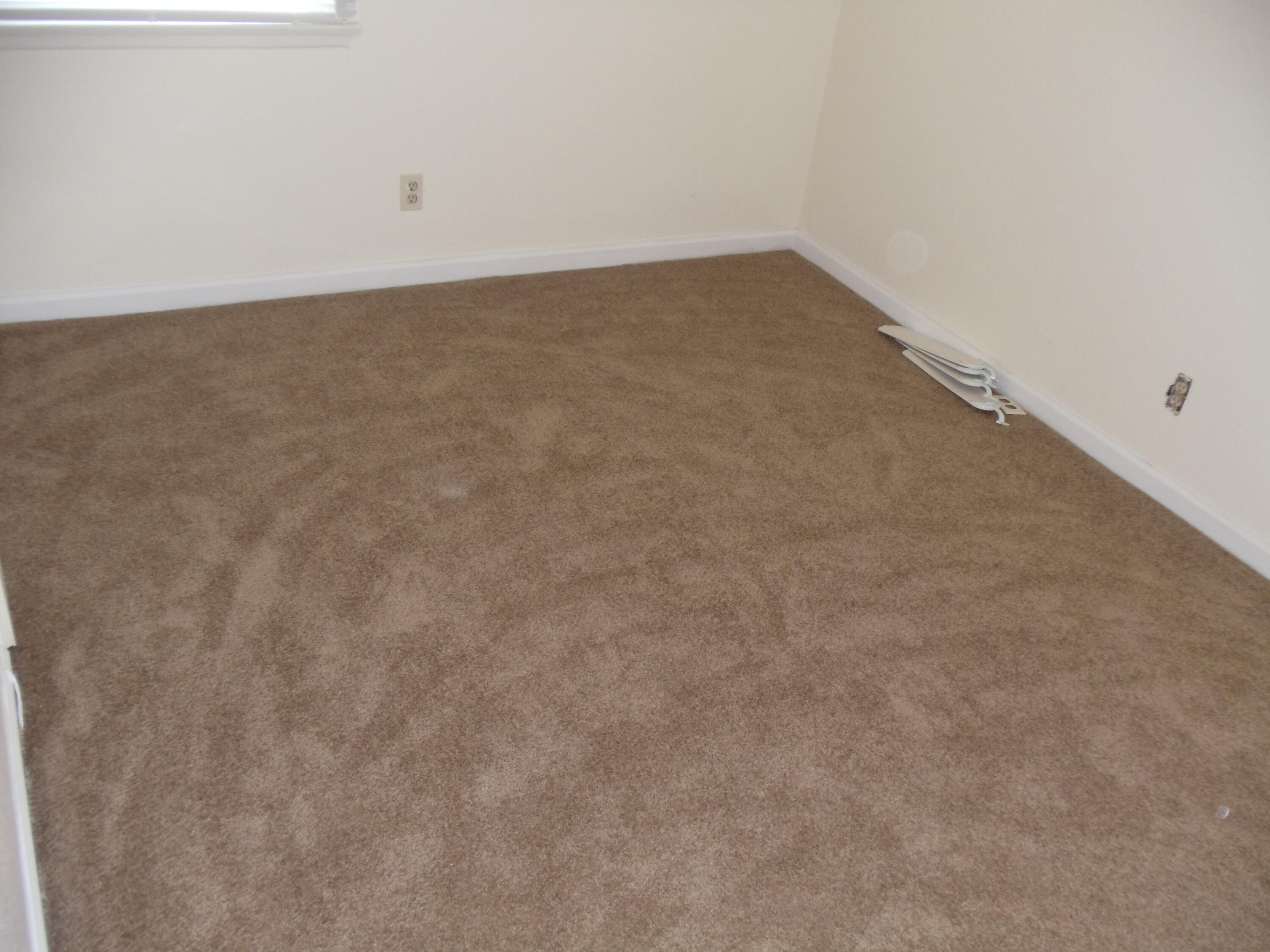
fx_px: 1614
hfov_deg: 42.9
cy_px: 476
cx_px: 635
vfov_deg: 32.9
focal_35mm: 44
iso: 200
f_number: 3.5
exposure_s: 1/30
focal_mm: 6
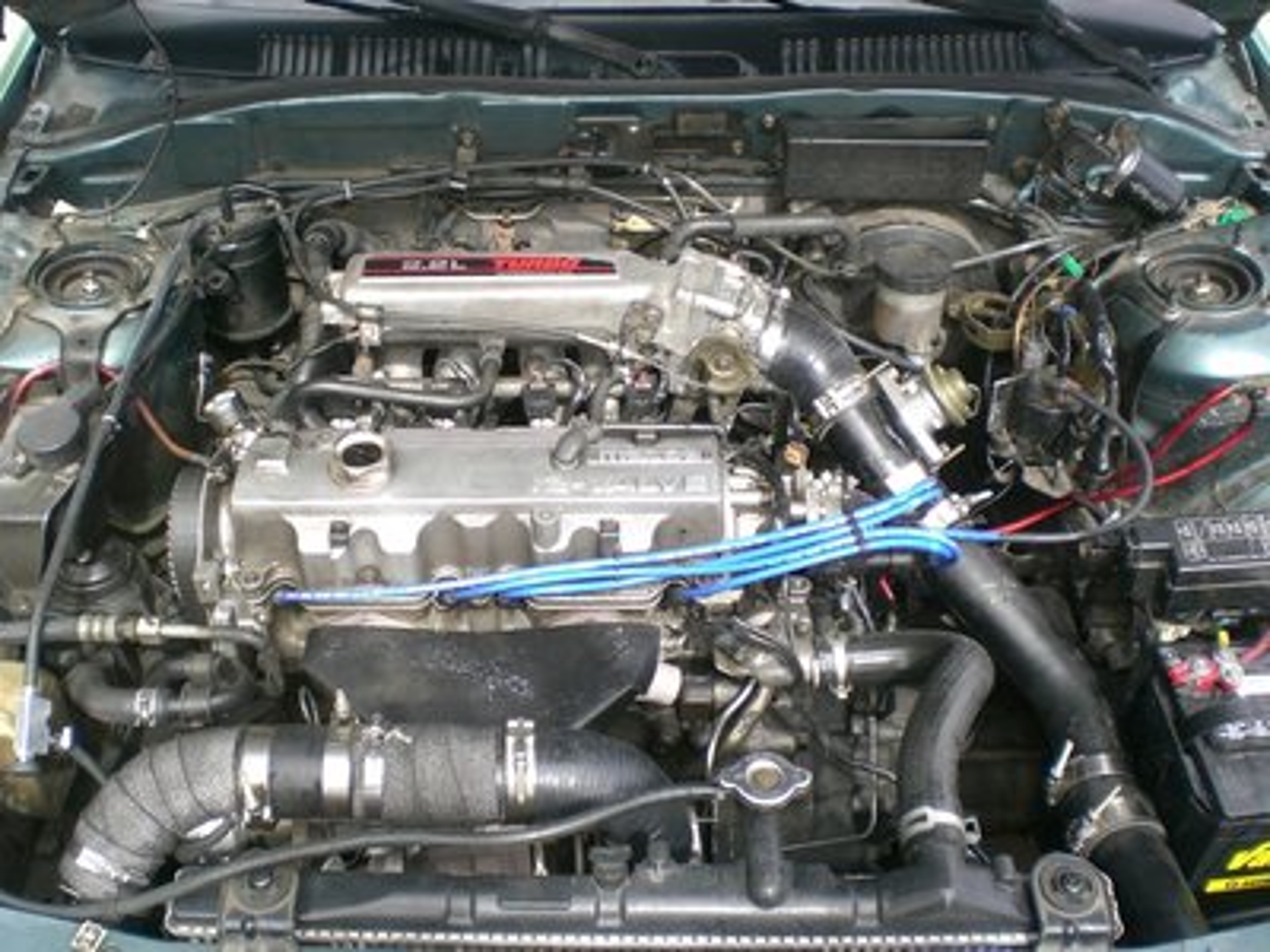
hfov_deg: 49.0
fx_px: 1394
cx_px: 635
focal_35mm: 38
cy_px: 476
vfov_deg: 37.7
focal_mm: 6.3
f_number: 3.1
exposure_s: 1/160
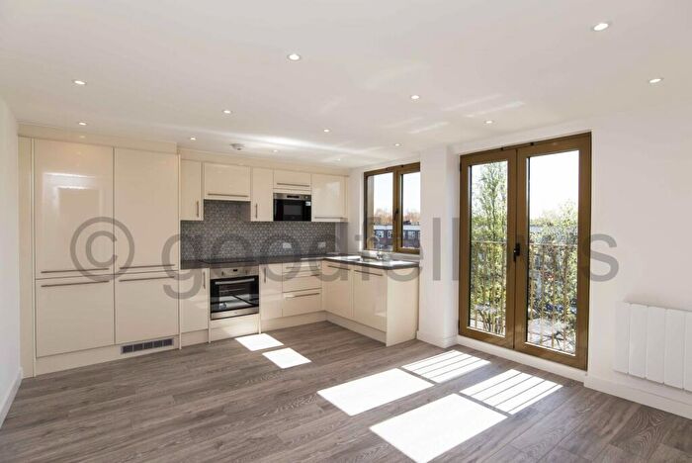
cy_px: 232
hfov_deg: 90.0
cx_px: 346
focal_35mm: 18
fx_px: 346
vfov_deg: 67.5
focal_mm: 18
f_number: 5.6
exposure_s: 1/200
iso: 100
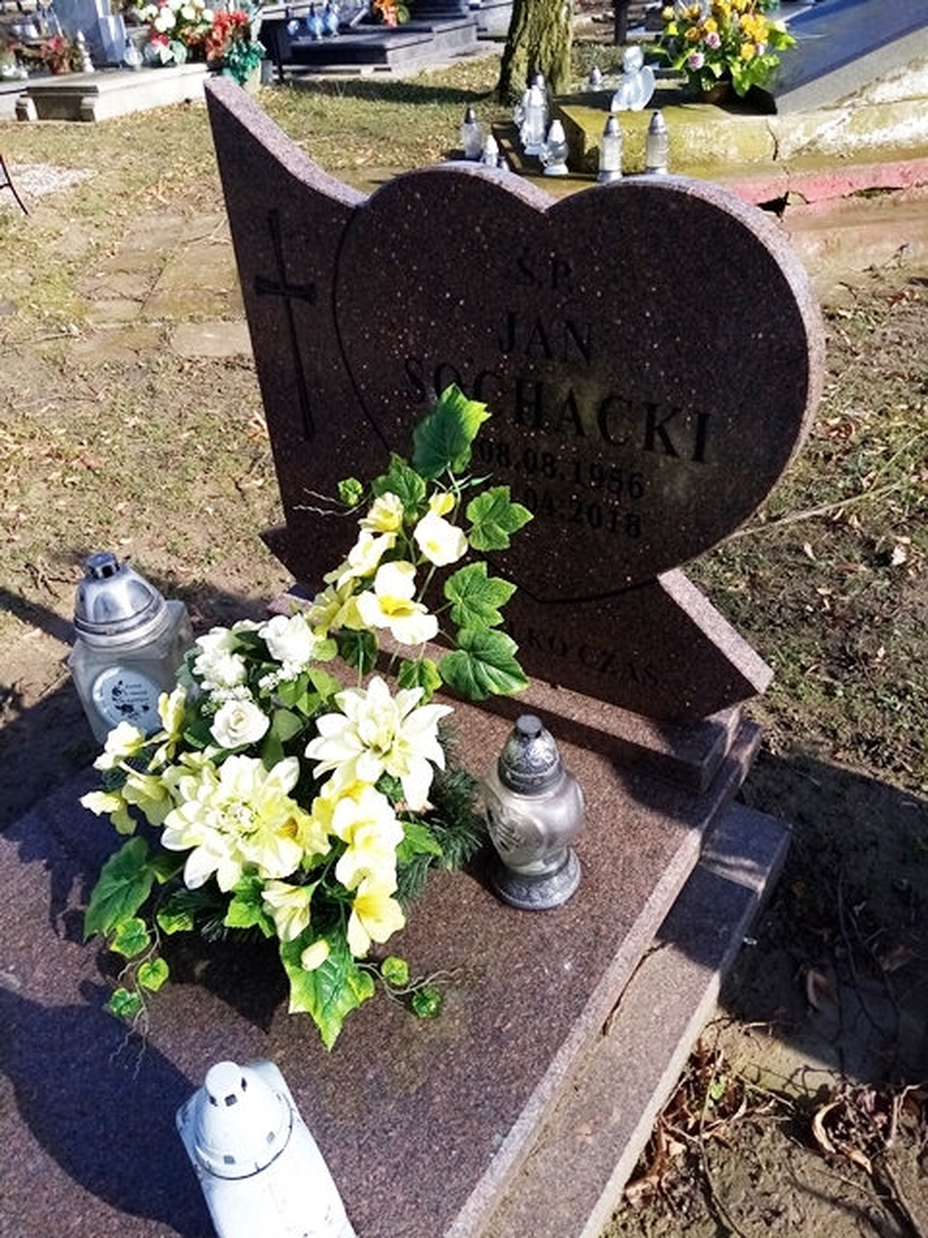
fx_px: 929
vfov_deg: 67.3
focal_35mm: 26
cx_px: 464
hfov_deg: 53.1
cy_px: 619
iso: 104
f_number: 1.8
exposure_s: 1/778
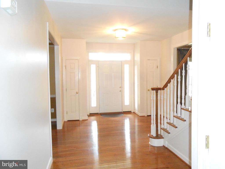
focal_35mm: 26
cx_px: 112
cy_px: 84
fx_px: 169
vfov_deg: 53.1
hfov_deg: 67.3
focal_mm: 4.6
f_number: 3.5
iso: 500
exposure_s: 1/25
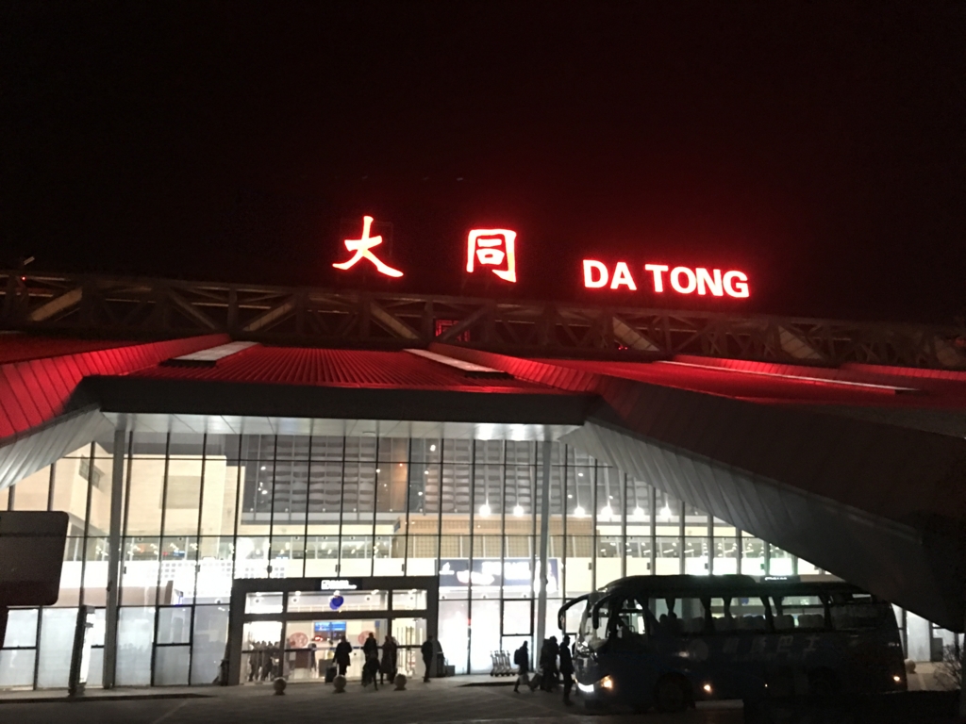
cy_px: 362
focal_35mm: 29
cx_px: 483
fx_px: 809
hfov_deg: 61.7
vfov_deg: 48.2
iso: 160
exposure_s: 1/4
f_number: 2.2
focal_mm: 4.15
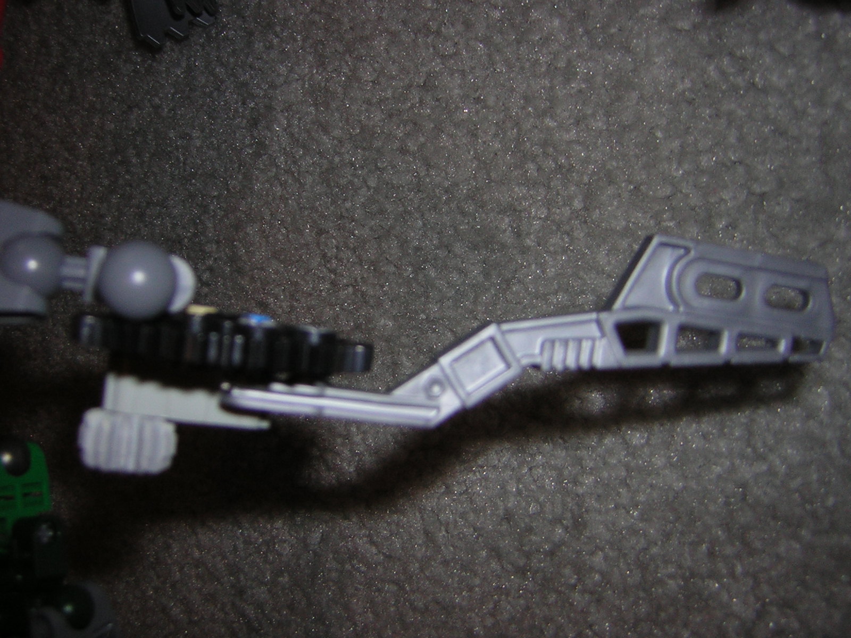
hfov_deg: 51.4
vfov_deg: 39.7
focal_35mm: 36
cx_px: 426
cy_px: 319
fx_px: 885
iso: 50
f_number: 2.6
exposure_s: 1/60.1
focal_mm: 4.7
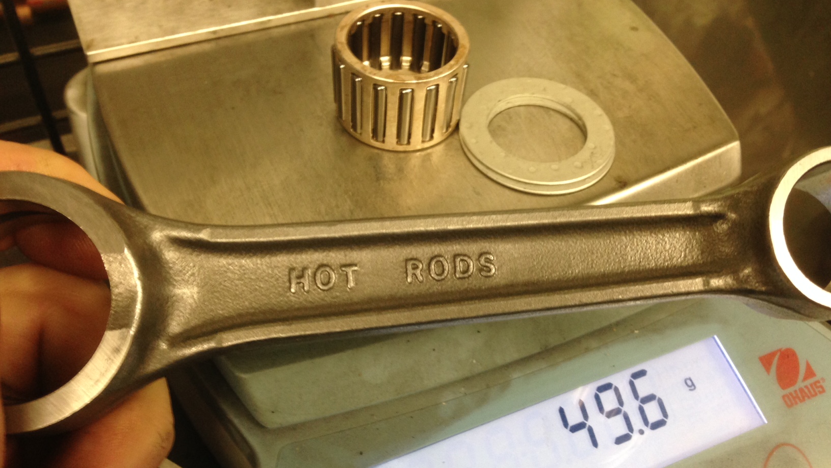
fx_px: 793
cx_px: 416
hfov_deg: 55.3
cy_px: 284
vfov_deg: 32.7
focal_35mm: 36
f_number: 2.4
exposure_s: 1/20
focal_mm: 4.12
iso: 100
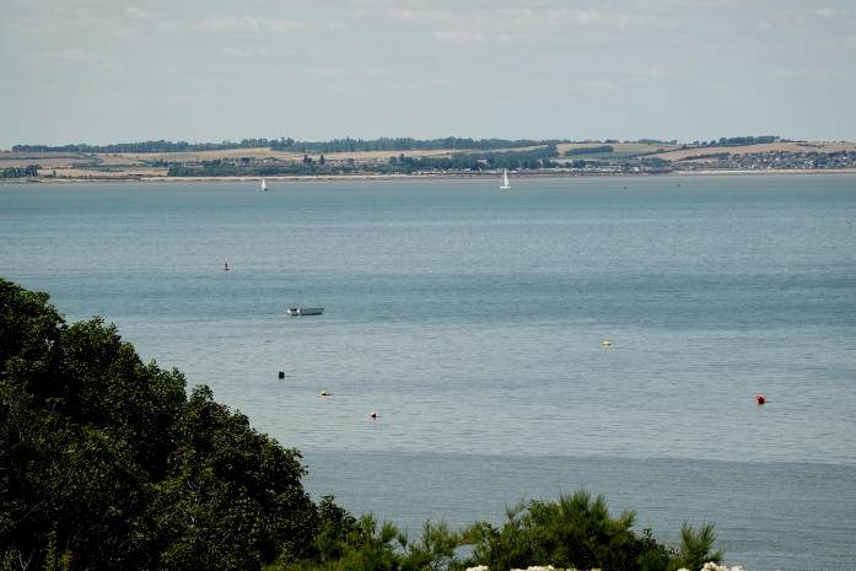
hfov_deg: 9.0
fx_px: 5446
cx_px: 428
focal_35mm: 229
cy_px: 286
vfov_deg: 6.0
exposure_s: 1/833
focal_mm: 83.9
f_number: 4
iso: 100
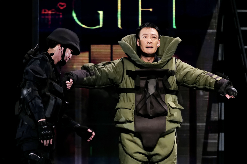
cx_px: 124
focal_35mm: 212
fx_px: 1453
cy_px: 82
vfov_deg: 6.5
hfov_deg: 9.7
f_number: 4
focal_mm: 140
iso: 3200
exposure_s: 1/160
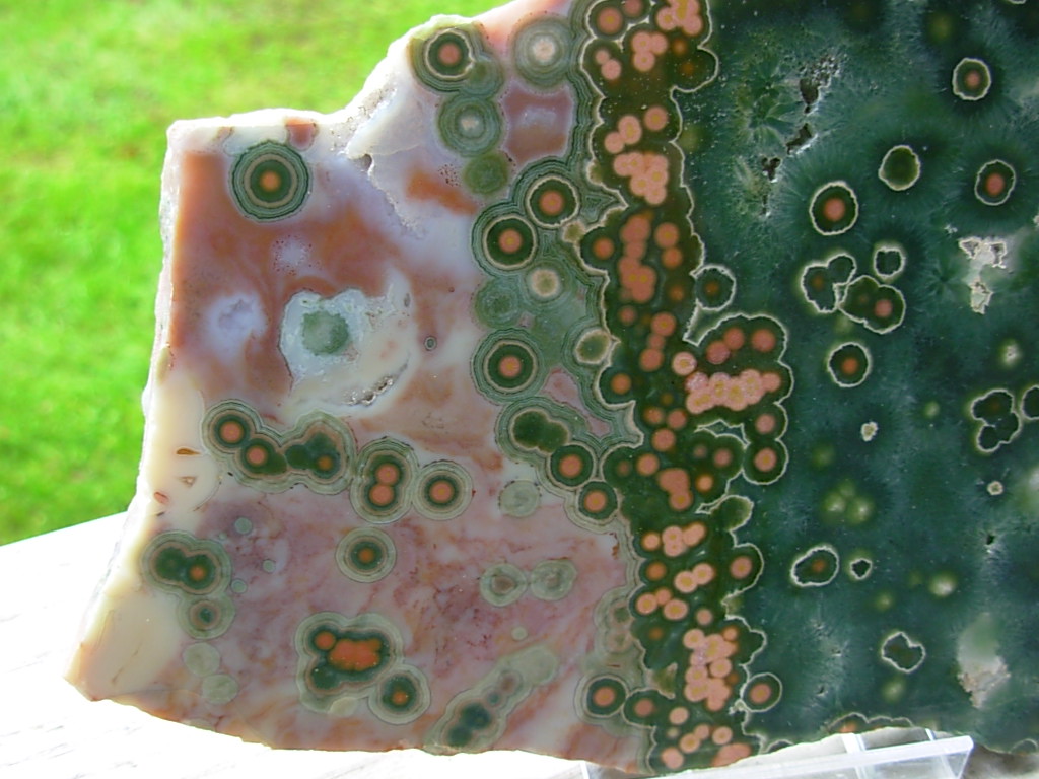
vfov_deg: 37.7
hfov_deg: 49.0
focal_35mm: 38
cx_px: 520
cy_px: 390
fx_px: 1141
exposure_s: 1/24
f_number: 2.9
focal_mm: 6.3
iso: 50
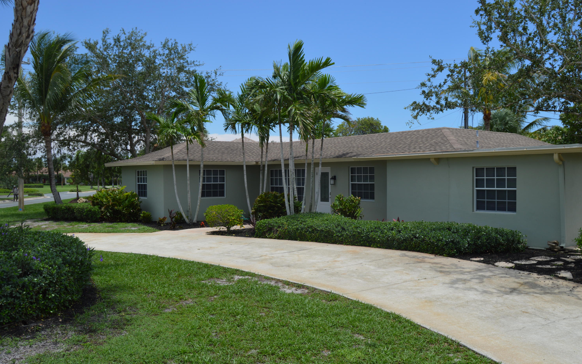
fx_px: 539
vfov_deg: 37.3
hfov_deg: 56.7
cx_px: 290
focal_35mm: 34
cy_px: 193
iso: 100
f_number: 9
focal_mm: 22
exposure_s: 1/320
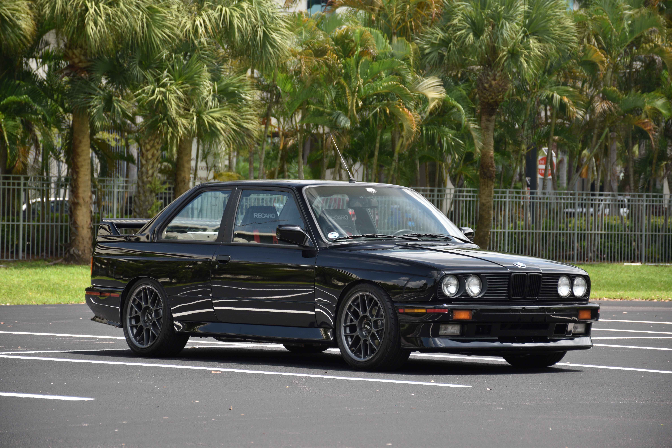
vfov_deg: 9.6
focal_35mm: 142
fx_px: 2660
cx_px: 336
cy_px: 224
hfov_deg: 14.4
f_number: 5.3
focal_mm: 95
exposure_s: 1/250
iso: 200
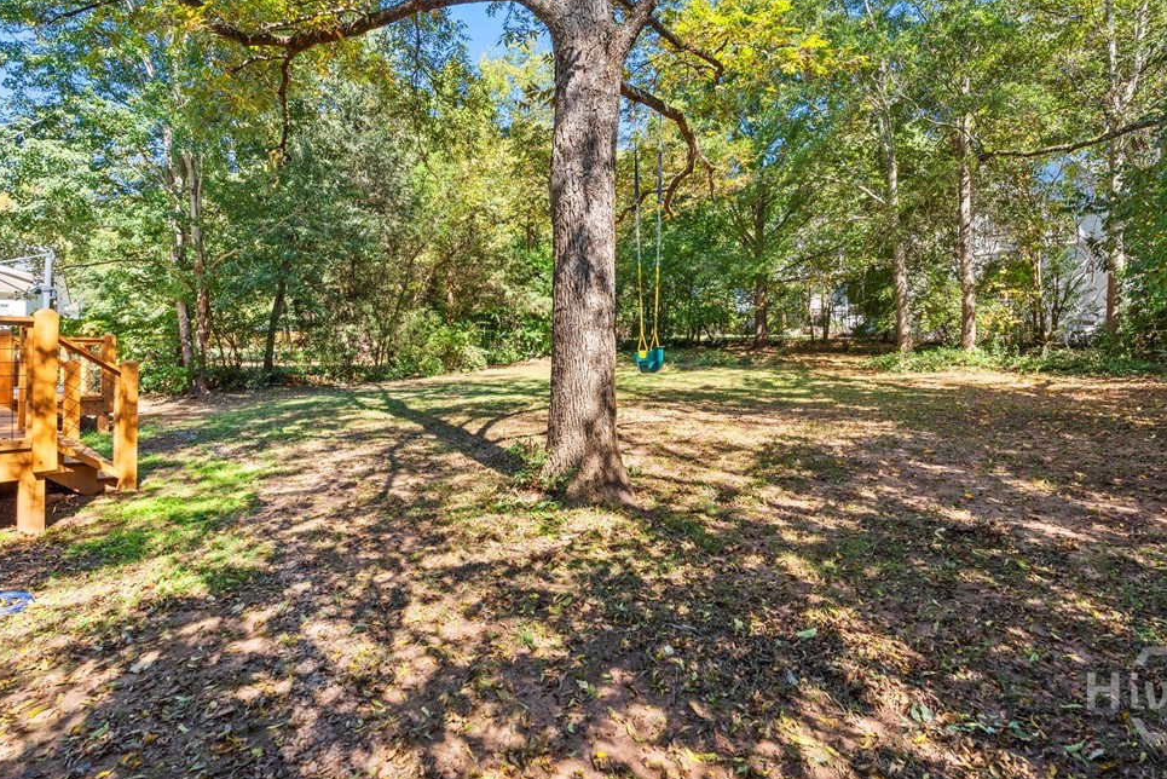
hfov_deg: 90.0
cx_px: 587
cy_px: 344
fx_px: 584
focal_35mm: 18
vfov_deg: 67.2
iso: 1250
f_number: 6.3
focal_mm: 16
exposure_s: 1/500
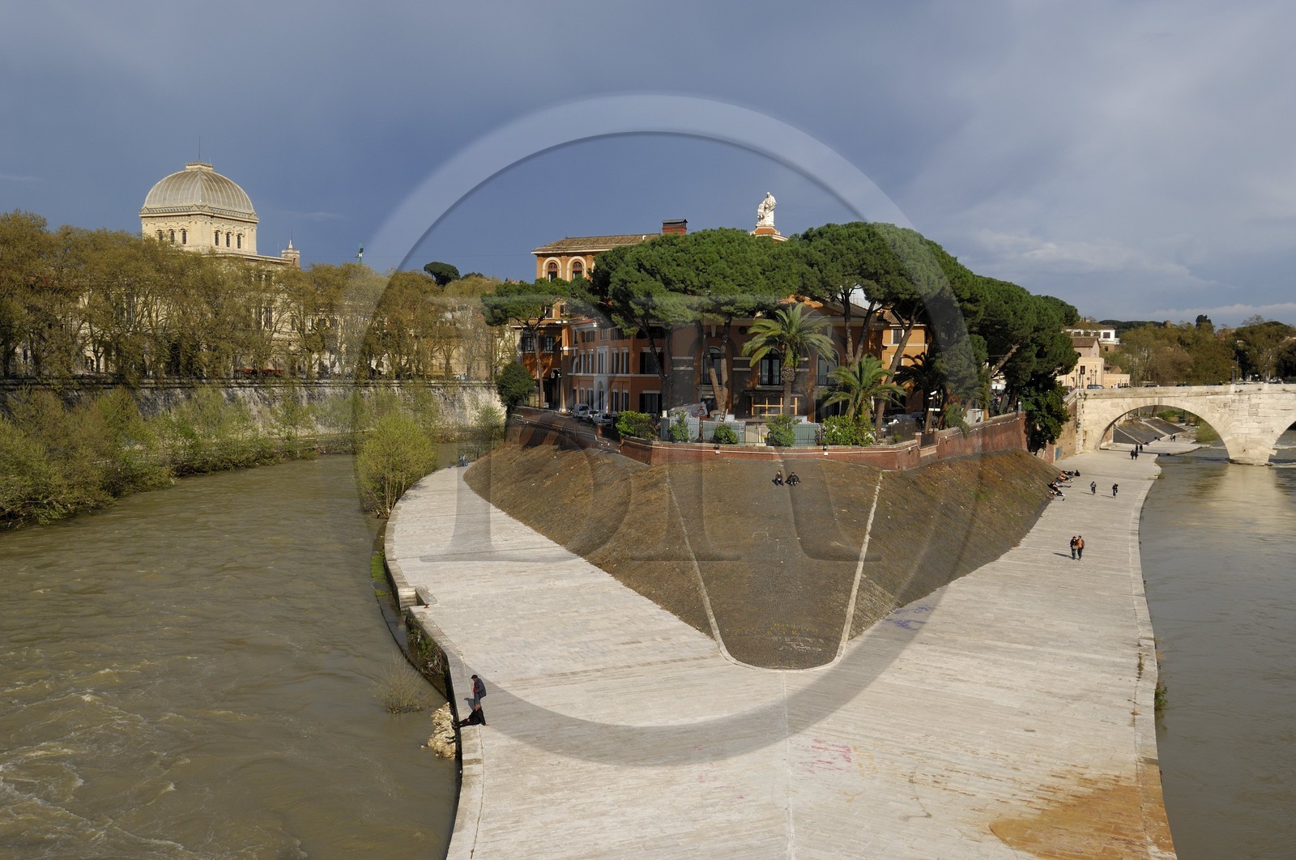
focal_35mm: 36
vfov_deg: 36.8
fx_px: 1294
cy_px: 430
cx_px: 648
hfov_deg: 53.2
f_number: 12
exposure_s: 1/200
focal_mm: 24
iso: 100
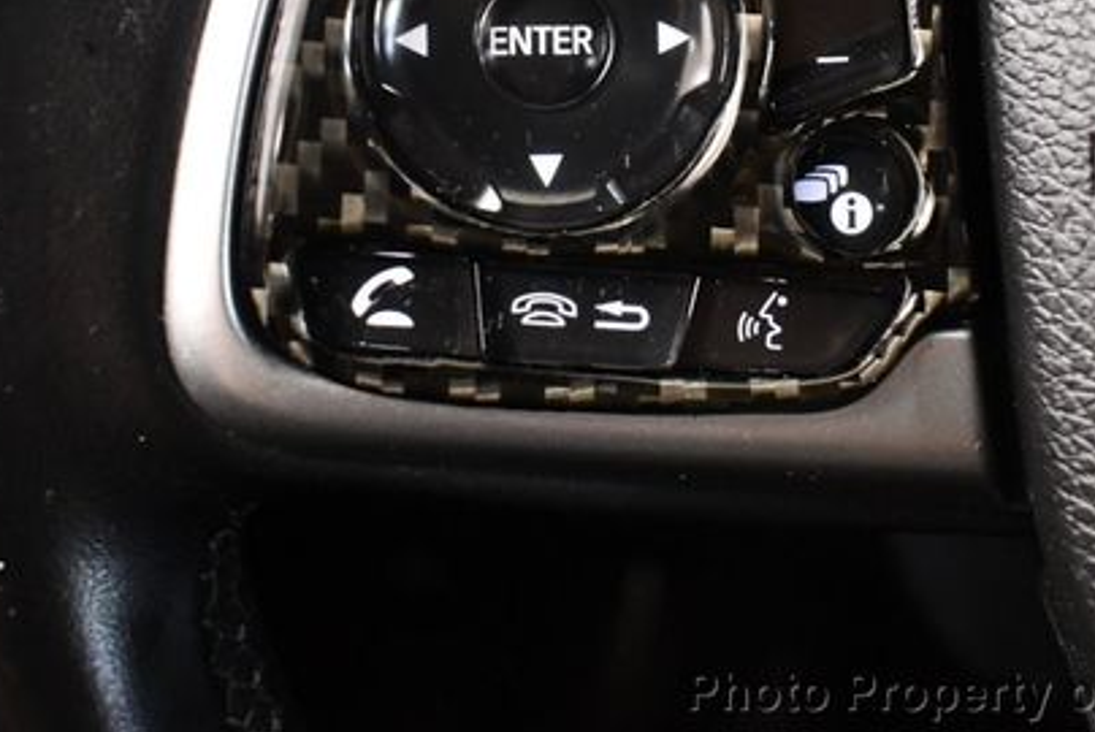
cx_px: 653
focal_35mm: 57
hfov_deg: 34.9
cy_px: 163
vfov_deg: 23.5
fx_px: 1735
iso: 3600
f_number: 3.5
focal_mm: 18
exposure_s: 1/60
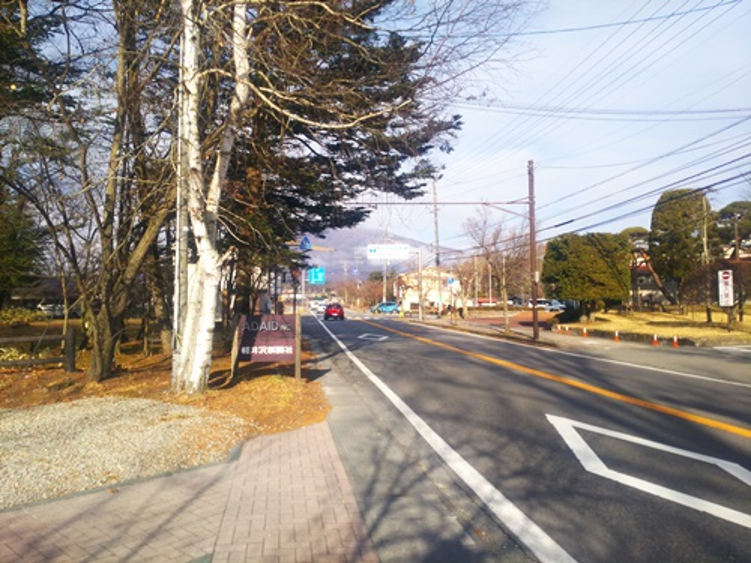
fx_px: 564
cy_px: 282
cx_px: 376
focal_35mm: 26
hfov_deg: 67.3
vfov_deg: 53.1
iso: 20
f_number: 1.9
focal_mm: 4.2
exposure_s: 1/861
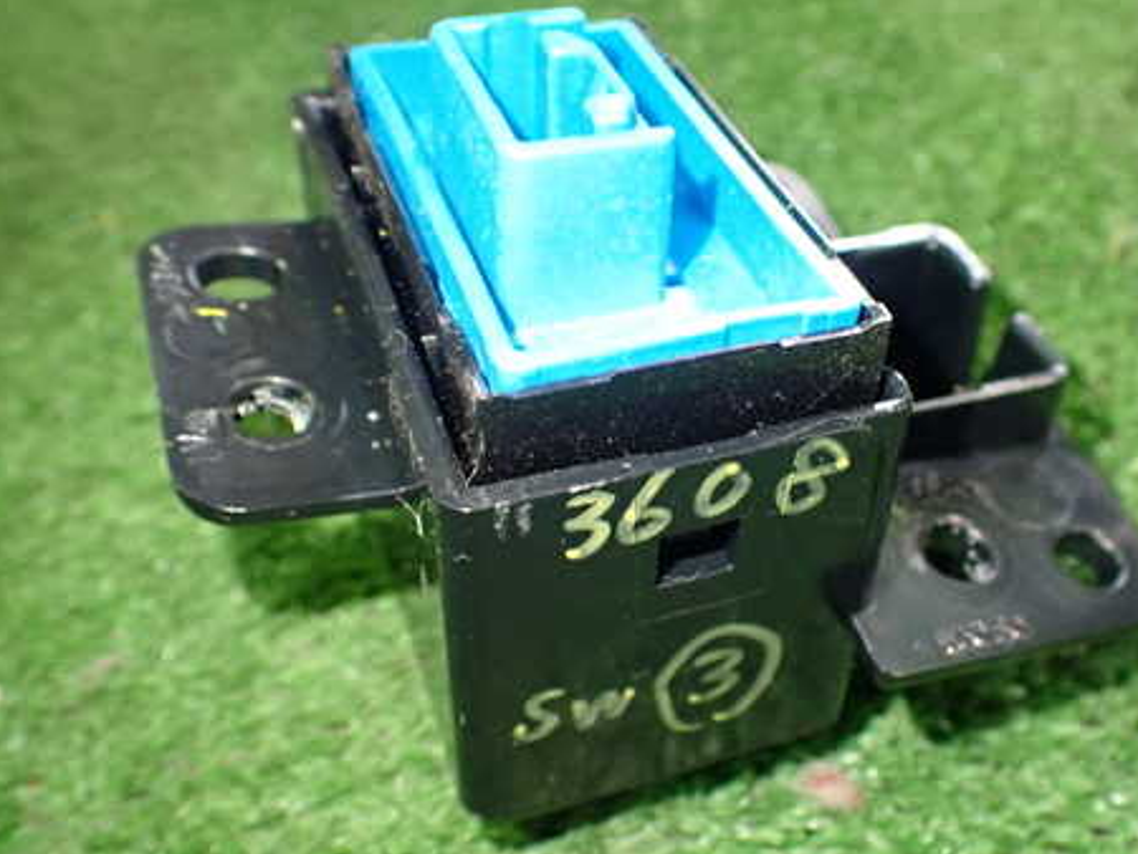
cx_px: 706
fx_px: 1316
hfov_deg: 46.4
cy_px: 419
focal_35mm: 40
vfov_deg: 36.0
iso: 800
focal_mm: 5.4
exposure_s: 1/60
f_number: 2.3
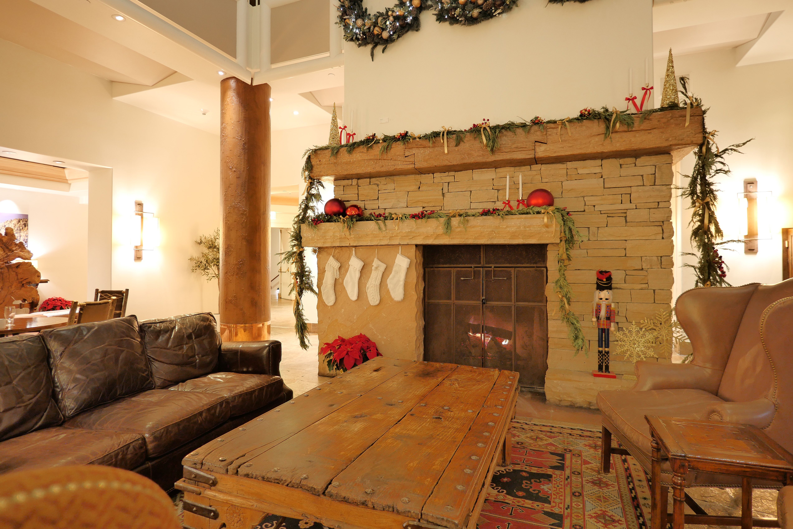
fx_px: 396
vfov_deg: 67.4
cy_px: 264
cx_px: 396
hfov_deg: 90.0
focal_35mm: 18
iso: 800
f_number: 1.7
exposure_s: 1/3.2
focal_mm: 9
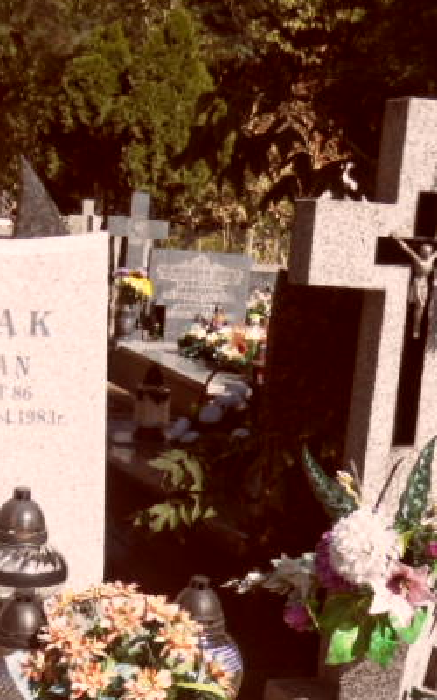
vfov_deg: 30.2
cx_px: 101
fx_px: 1241
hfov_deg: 19.8
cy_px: 630
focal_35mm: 65
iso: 80
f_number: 3.2
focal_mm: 3.9
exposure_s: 1/1000
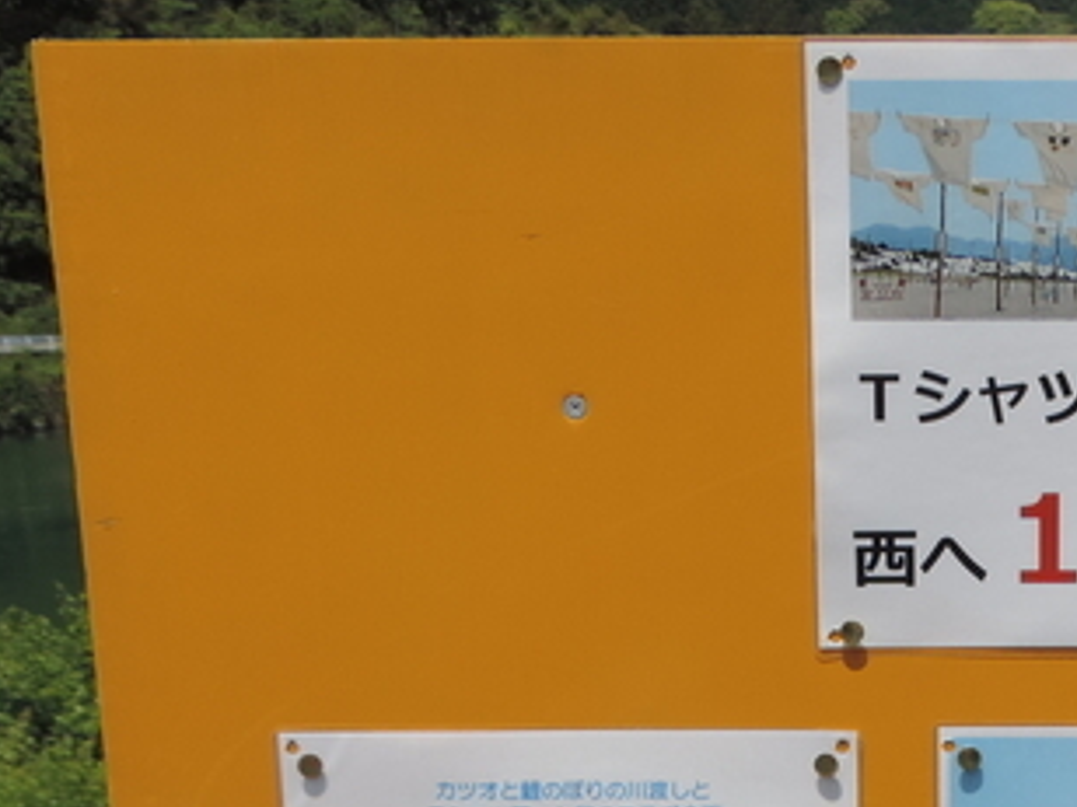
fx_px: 2427
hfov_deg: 24.1
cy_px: 866
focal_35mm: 78
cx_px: 1032
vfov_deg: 18.3
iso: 80
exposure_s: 1/1250
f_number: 3.5
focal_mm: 5.3
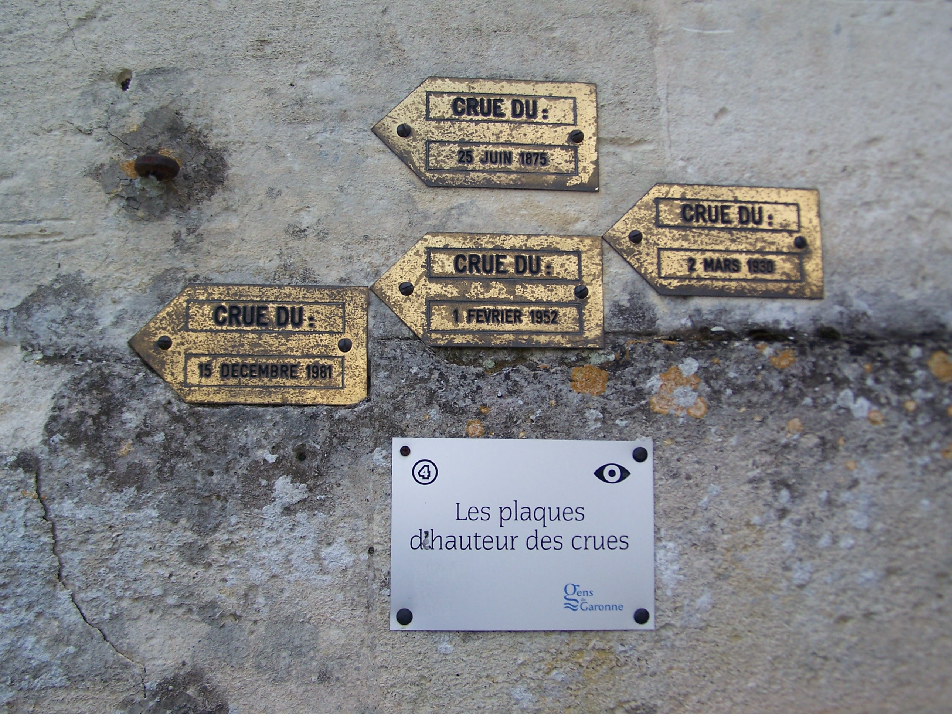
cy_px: 357
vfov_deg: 33.6
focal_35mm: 43
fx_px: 1183
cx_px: 476
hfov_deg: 43.9
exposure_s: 1/400
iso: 80
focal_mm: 7.1
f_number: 2.9
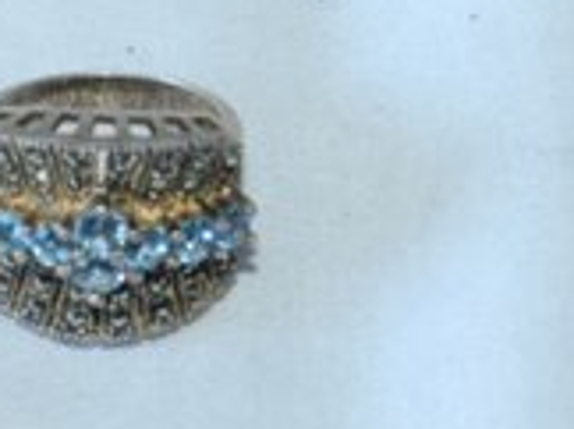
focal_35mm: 144
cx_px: 51
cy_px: 186
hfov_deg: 13.6
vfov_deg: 10.3
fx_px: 2384
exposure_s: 1/30
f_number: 4.7
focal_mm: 12.1
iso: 200
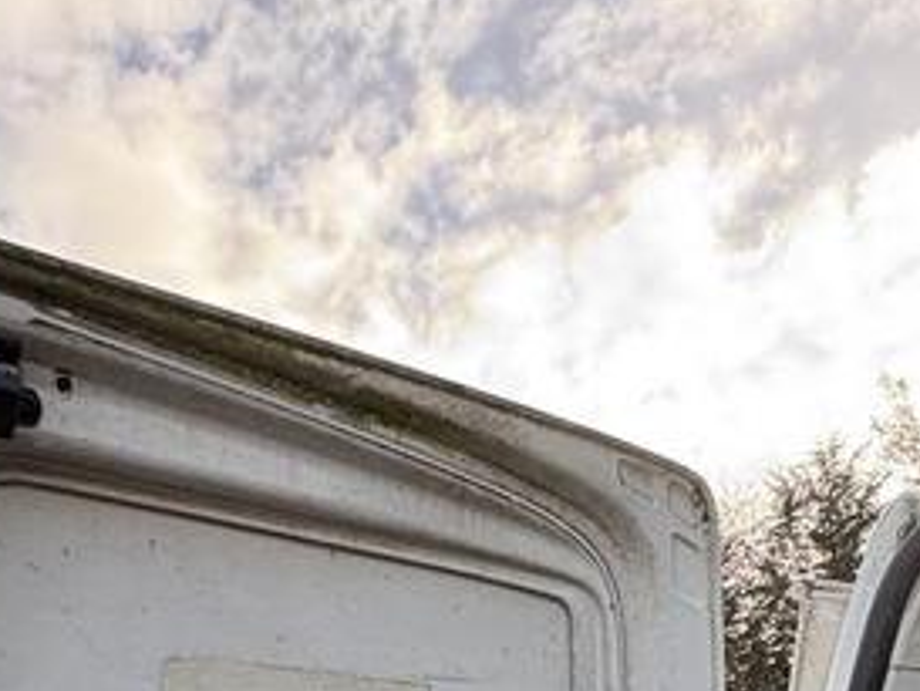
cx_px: 492
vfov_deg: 25.1
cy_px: 998
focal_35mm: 46
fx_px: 1223
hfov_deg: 41.2
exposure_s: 1/283
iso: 40
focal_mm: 2.22
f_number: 2.2
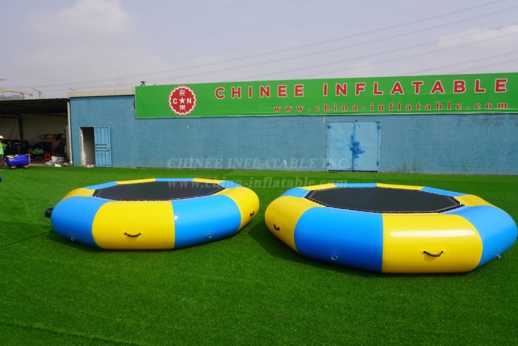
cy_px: 173
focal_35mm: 24
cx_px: 259
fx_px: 345
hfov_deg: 73.7
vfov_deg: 53.1
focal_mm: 16
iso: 100
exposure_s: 1/200
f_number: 10
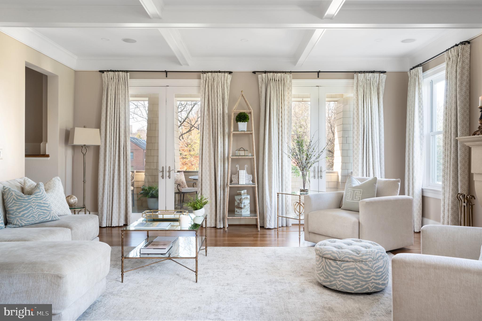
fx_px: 355
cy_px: 160
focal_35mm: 26
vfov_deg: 48.7
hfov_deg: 68.4
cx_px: 241
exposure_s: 1/100
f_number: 13
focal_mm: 26.5
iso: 800
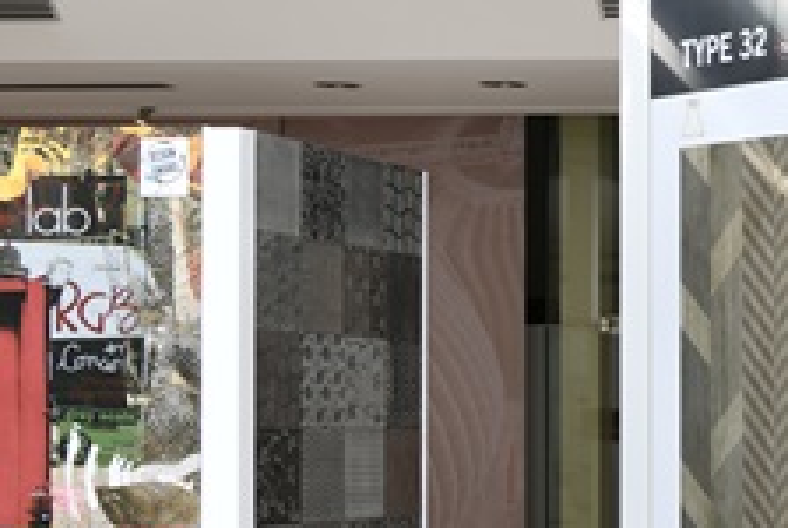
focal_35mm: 115
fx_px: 2520
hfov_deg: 15.0
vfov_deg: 11.9
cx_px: 1495
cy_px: 417
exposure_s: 1/8
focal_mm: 29
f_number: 8
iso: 64
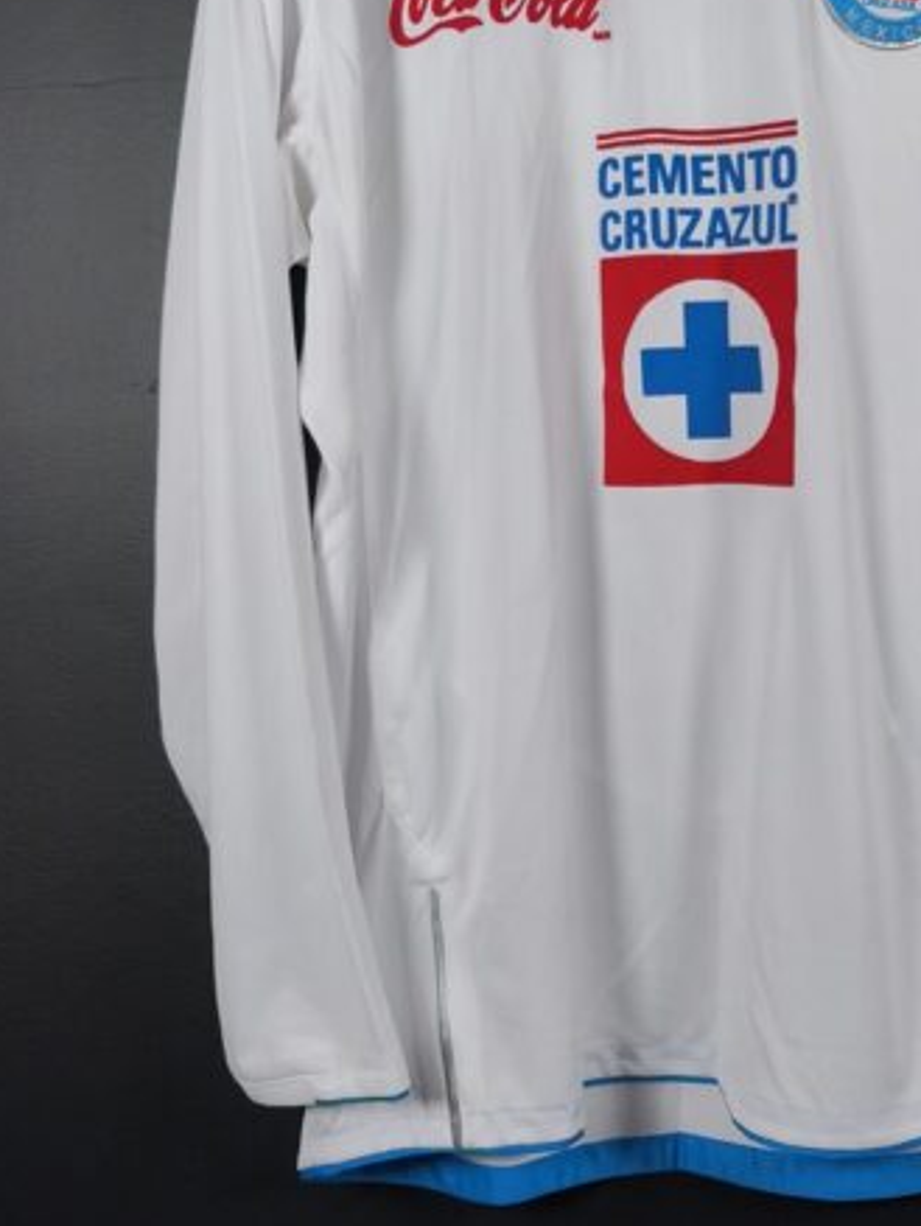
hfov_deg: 33.7
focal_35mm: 42
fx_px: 1488
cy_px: 451
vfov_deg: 44.4
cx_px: 689
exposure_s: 1/160
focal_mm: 6.57
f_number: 1.6
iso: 400
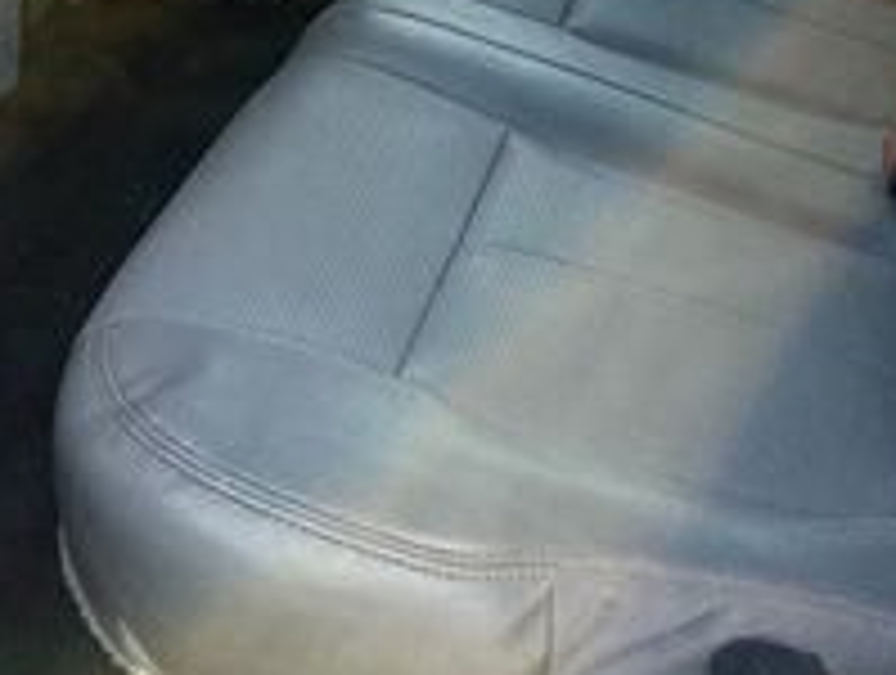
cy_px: -284
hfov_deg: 25.2
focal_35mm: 77
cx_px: 594
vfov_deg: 17.6
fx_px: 1997
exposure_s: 1/992
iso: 100
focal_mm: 6.76
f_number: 1.78
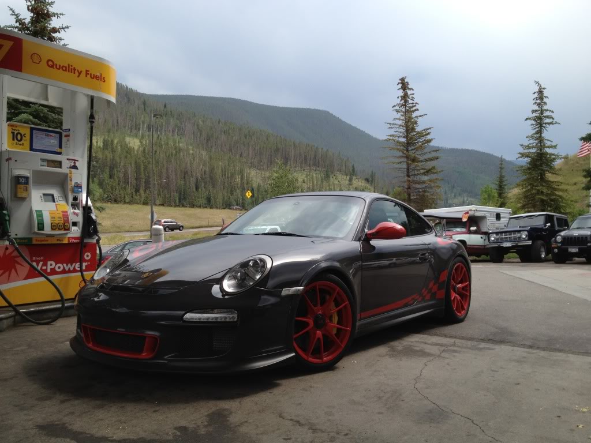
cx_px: 296
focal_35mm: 35
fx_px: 598
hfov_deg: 52.6
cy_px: 222
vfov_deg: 40.7
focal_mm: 4.3
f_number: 2.4
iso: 64
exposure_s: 1/635
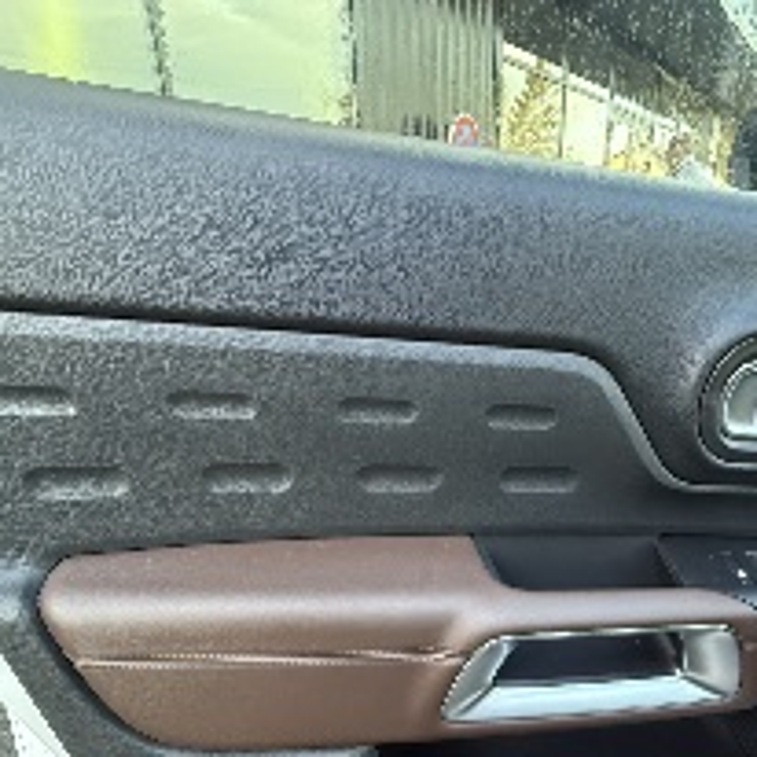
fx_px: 619
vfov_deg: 61.3
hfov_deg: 61.5
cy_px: 507
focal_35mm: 25
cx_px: 500
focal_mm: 2.22
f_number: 2.2
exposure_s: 1/60
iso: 640
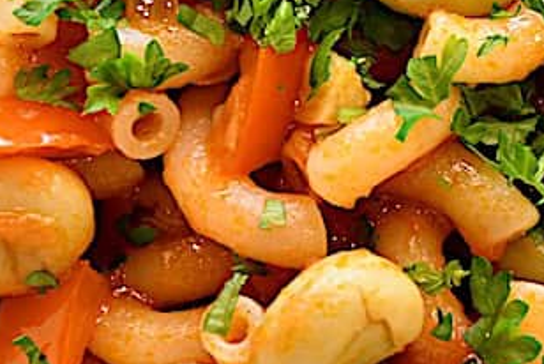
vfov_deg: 5.3
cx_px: 465
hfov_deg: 7.9
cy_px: -17
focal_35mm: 259
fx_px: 3917
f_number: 4.8
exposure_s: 1/60
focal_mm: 52
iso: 800
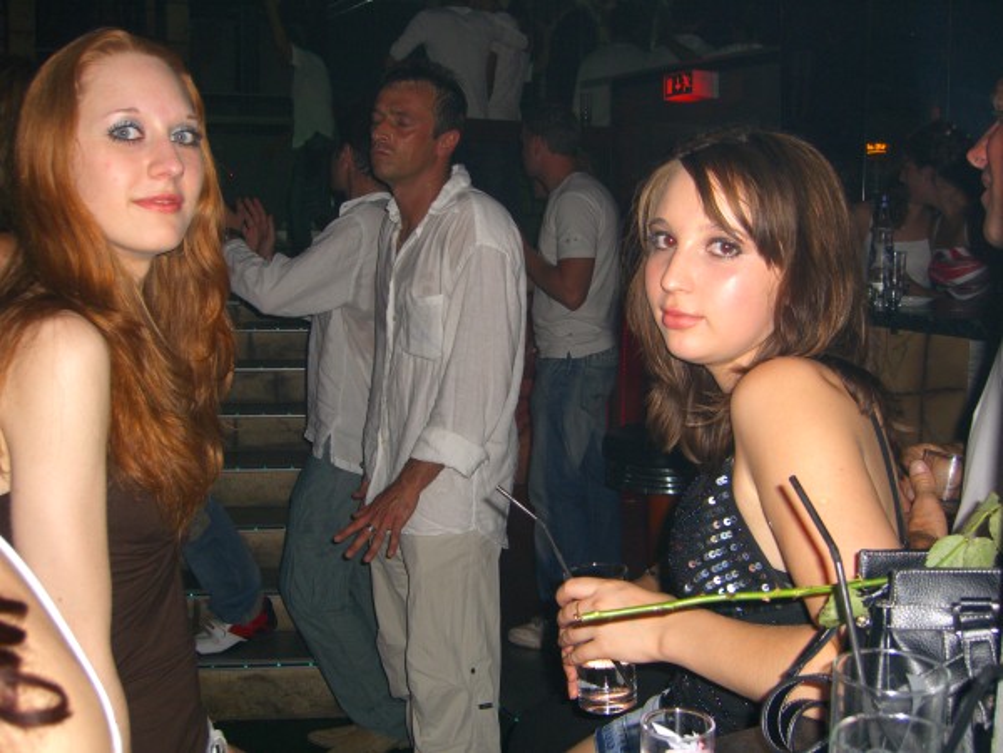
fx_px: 1101
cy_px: 376
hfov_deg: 49.0
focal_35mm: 38
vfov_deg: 37.7
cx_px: 502
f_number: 2.8
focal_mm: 7.9
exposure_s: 1/60
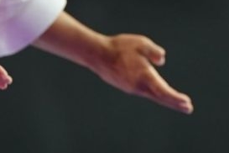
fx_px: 16779
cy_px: 78
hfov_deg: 0.8
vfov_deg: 0.5
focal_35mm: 2638
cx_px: 164
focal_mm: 400
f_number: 2.8
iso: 1000
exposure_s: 1/320
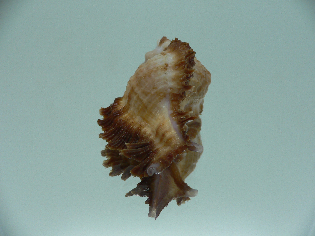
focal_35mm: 35
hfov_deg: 52.6
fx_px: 318
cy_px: 118
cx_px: 158
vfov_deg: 40.7
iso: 80
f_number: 2.8
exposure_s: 1/60
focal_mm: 4.6
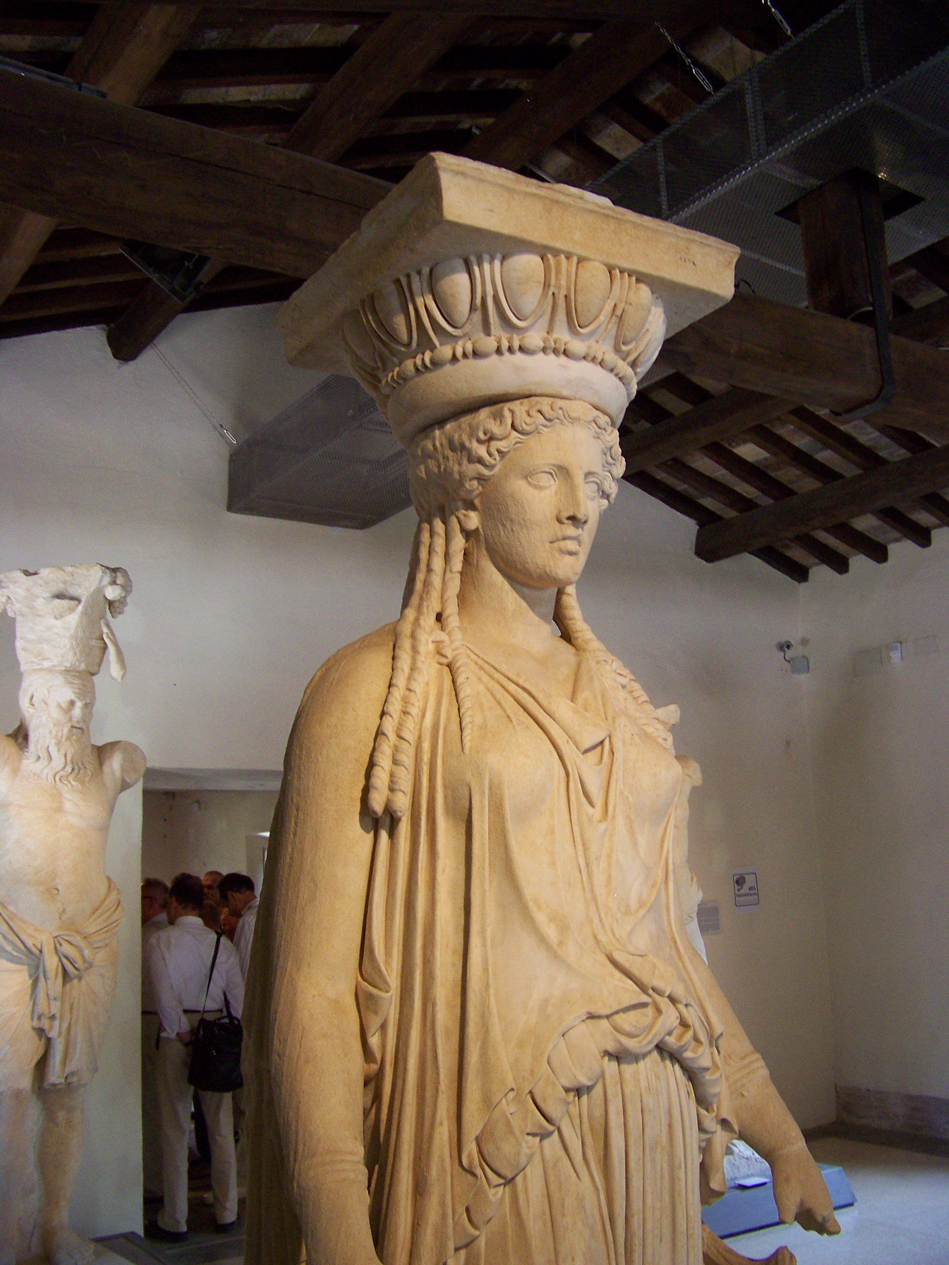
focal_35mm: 36
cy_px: 632
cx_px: 474
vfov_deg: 51.4
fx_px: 1316
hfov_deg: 39.7
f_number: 2.8
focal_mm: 5.85
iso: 160
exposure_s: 1/30
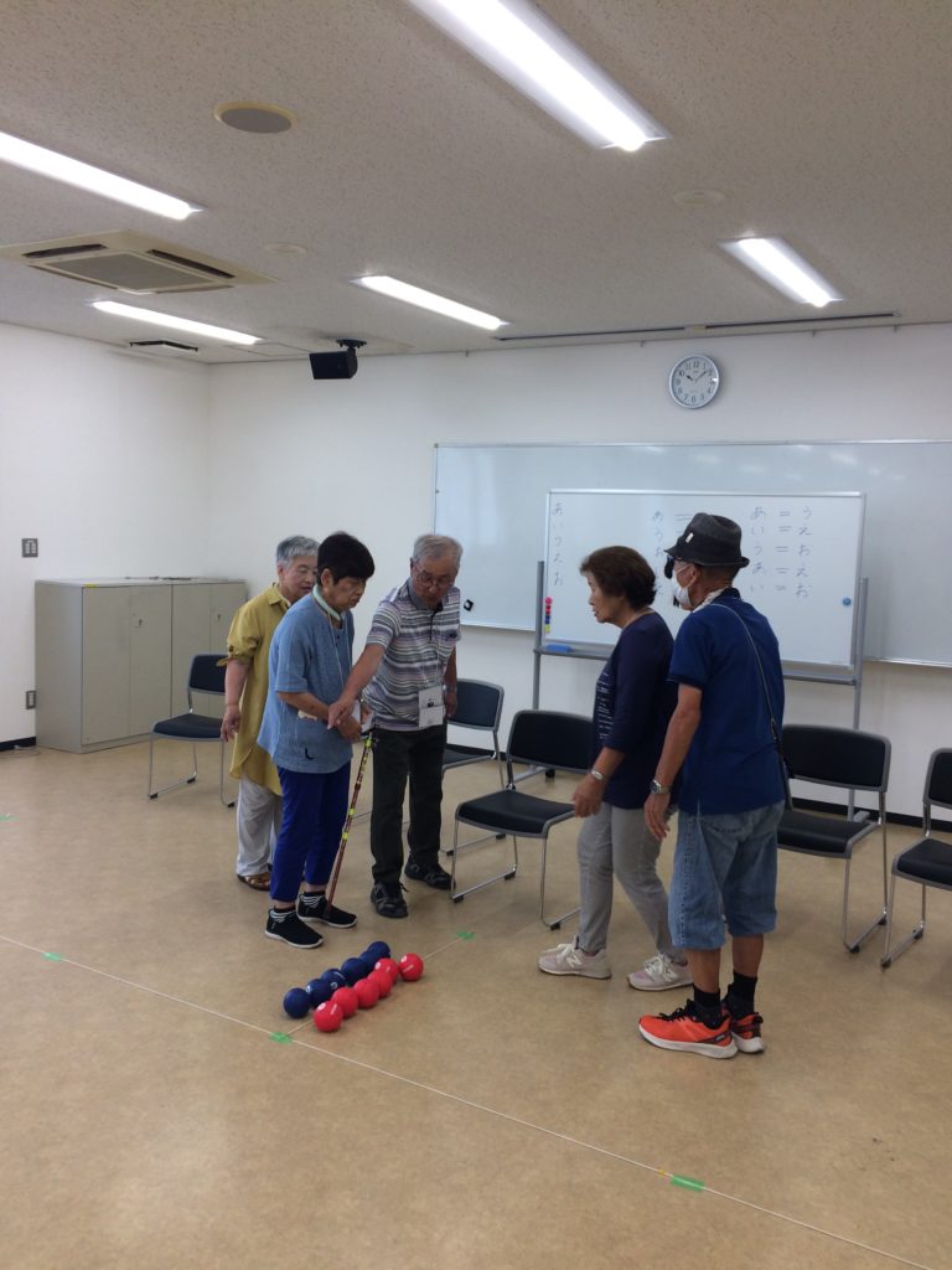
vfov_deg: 61.7
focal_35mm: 29
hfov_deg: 48.2
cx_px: 476
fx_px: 1063
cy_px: 635
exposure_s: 1/120
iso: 50
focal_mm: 4.15
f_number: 2.2
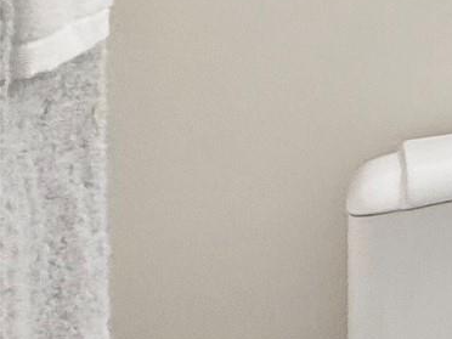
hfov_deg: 12.8
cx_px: 1243
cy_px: -191
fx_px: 1005
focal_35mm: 77
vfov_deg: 17.0
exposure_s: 1/30
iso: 125
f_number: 2.2
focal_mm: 2.22
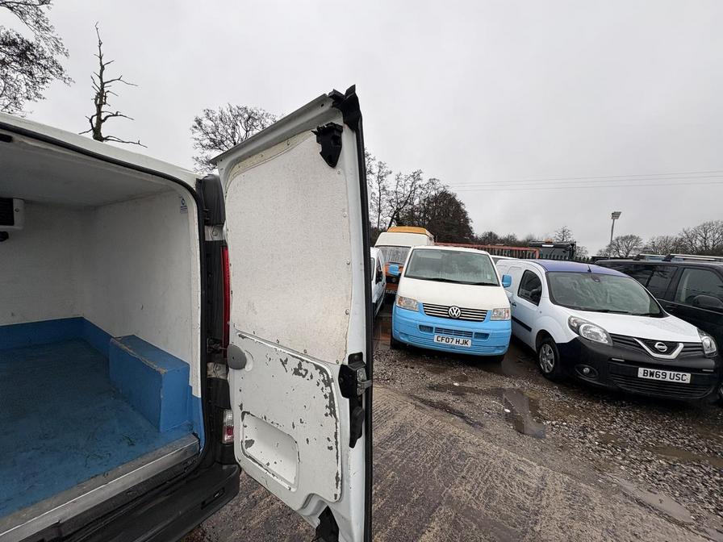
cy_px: 271
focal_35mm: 14
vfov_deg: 85.7
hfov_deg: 102.1
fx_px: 292
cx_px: 362
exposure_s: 1/222
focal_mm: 2.22
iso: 40
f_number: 2.2
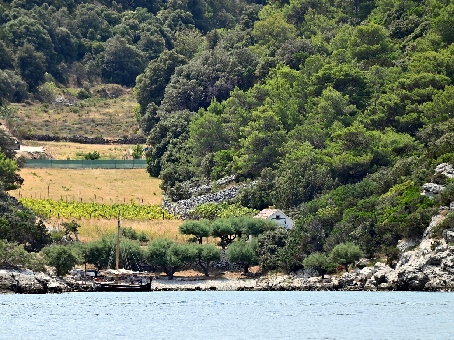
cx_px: 180
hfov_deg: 6.0
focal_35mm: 328
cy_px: 167
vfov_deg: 4.5
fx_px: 4302
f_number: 5.6
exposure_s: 1/1000
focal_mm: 280
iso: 250
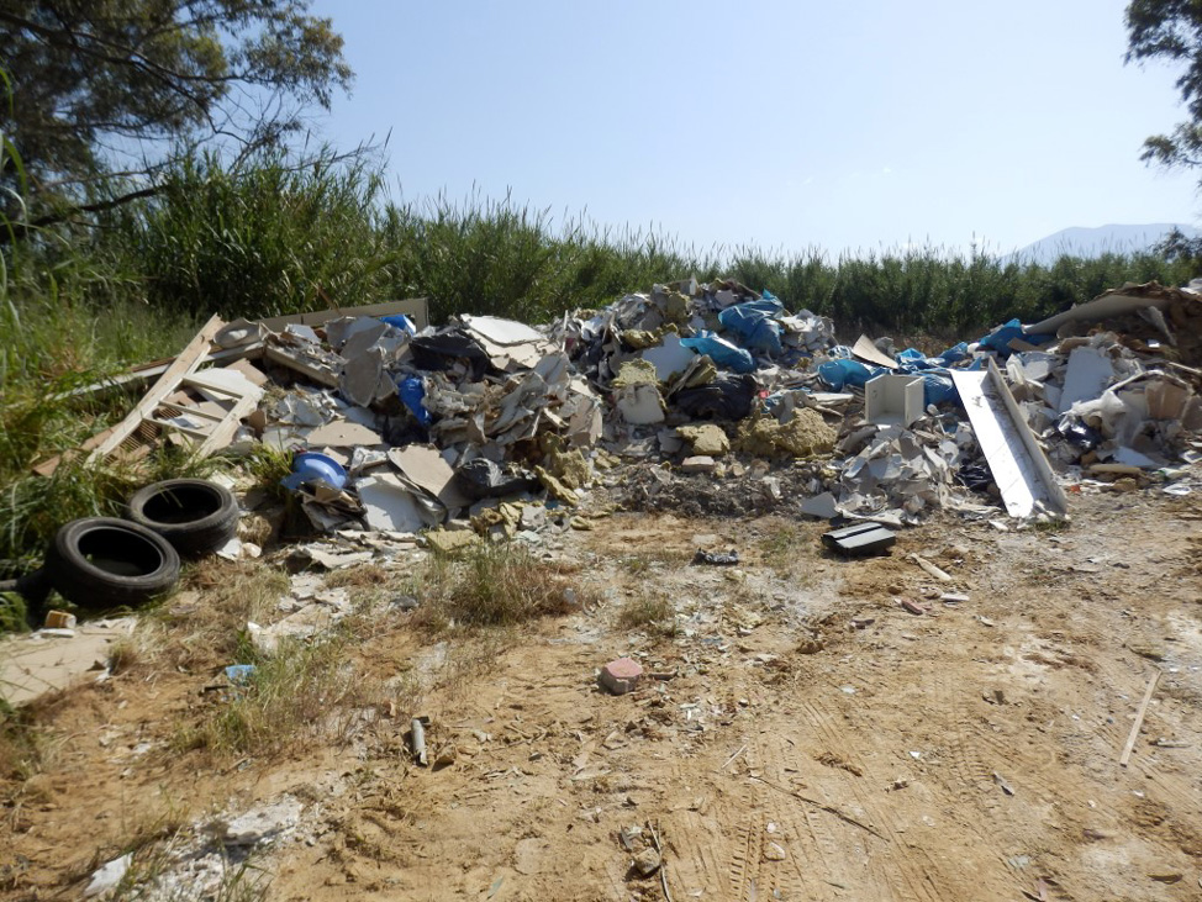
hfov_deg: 69.4
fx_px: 868
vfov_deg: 54.9
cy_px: 451
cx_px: 601
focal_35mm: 25
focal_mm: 4.5
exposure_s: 1/200
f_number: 8.7
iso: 80
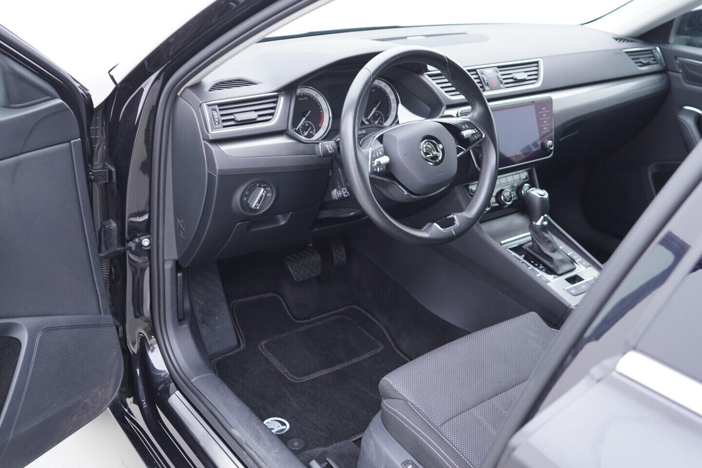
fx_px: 702
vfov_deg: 36.9
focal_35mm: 36
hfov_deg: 53.1
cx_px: 351
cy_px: 234
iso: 400
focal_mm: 24
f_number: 2.8
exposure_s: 1/40
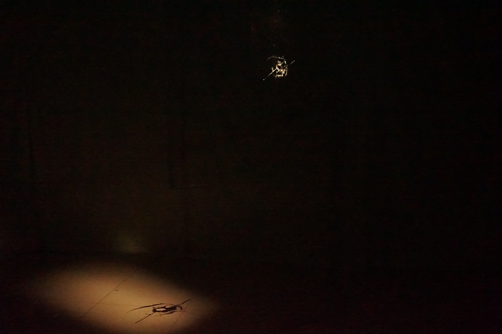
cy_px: 167
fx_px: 481
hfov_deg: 55.2
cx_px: 251
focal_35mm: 34
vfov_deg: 38.3
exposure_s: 1/25
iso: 12800
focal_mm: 23
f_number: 5.6
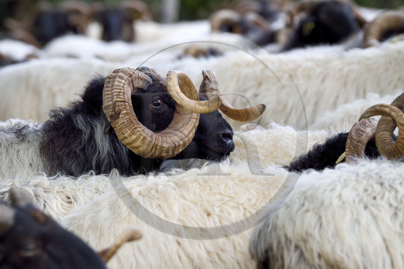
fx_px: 2244
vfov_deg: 6.9
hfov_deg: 10.3
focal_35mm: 200
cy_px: 134
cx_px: 202
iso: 400
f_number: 5.6
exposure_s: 1/200
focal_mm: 200
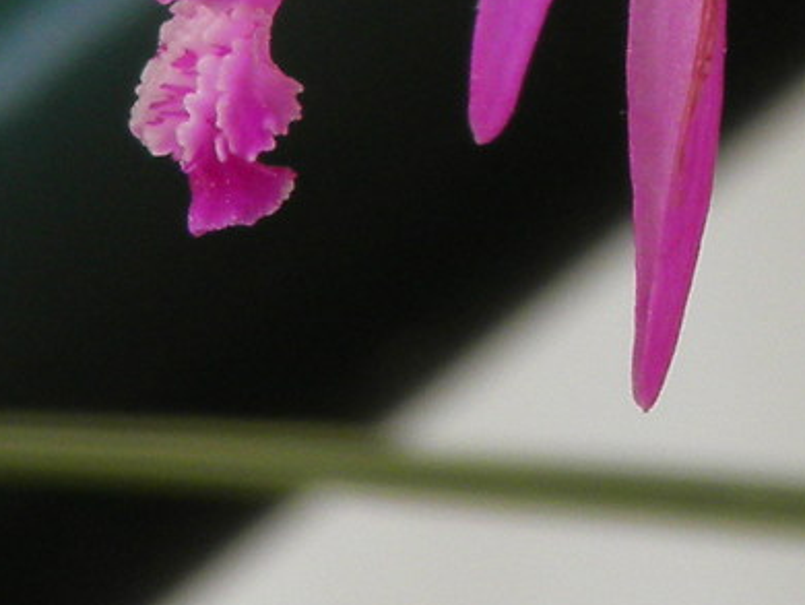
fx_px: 36626
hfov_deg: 1.3
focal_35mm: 1574
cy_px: -1075
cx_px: 1395
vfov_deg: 0.9
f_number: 4.2
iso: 50
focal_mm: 46
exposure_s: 1/80
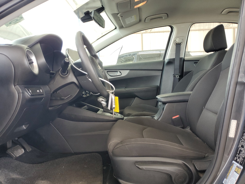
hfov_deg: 67.3
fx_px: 184
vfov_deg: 53.1
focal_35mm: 26
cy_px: 92
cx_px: 122
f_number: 1.5
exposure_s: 1/120
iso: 79
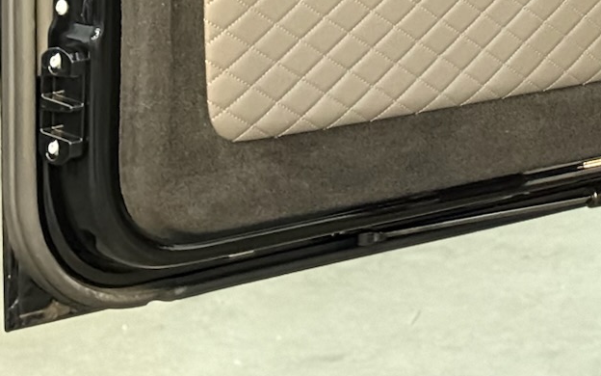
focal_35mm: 167
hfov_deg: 11.9
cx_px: 939
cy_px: -281
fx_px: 2735
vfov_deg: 7.6
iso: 1000
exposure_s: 1/17
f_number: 1.78
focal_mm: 6.76
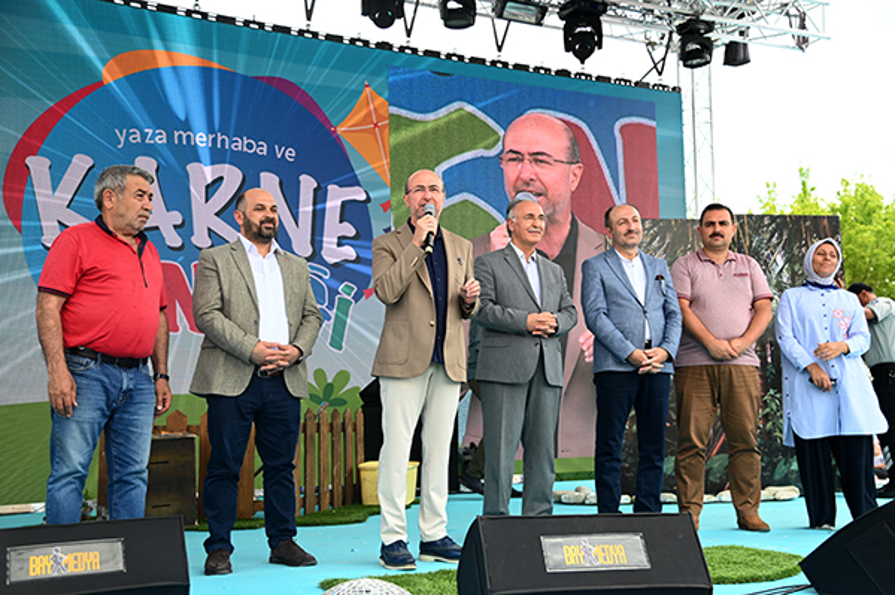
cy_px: 298
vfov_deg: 30.5
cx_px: 448
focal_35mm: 44
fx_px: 1093
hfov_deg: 44.5
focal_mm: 44
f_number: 4
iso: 100
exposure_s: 1/200
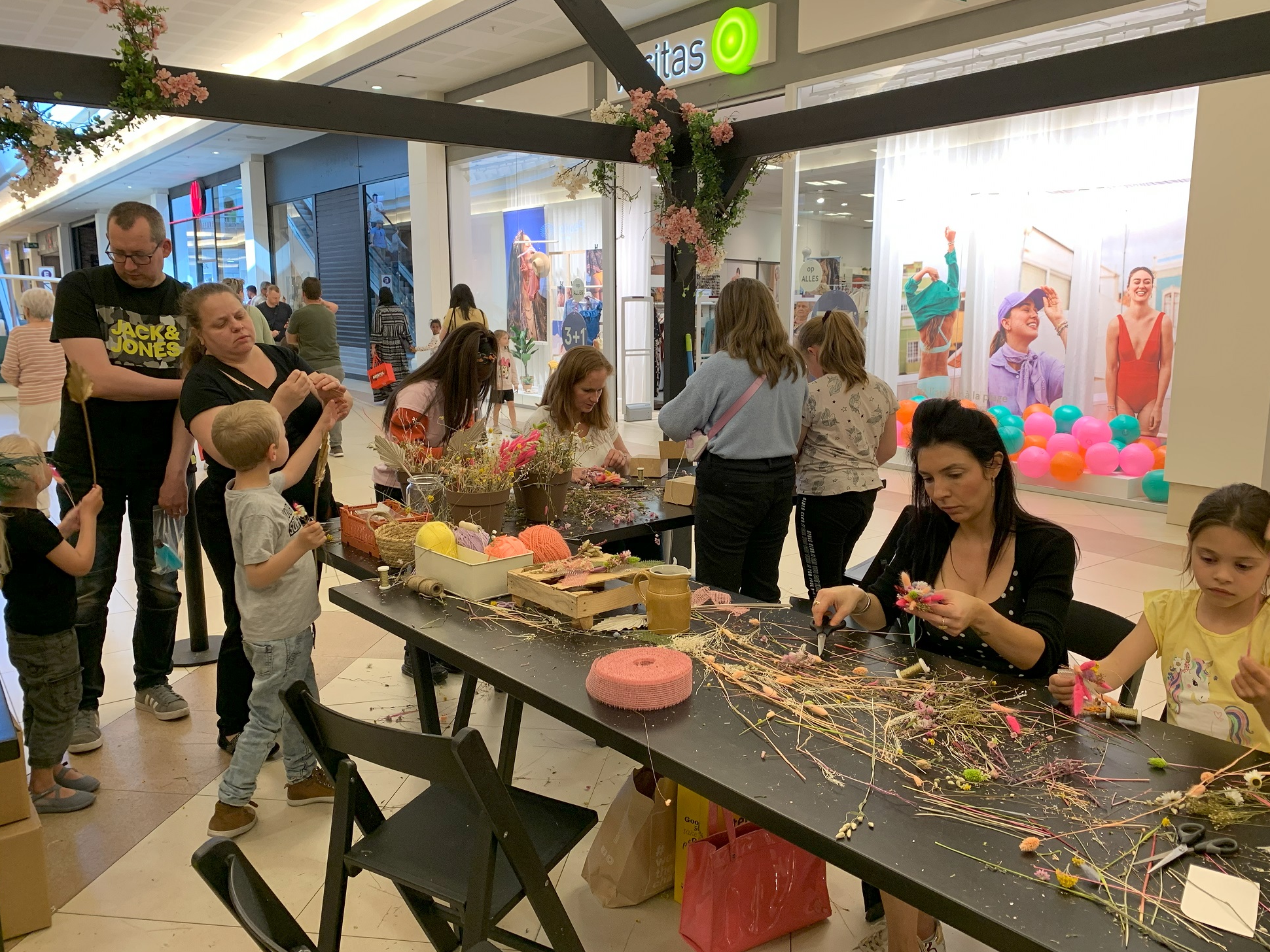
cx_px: 644
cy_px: 472
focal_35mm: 27
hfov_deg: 65.3
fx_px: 991
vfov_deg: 51.4
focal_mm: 4.25
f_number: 1.8
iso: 80
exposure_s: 1/100
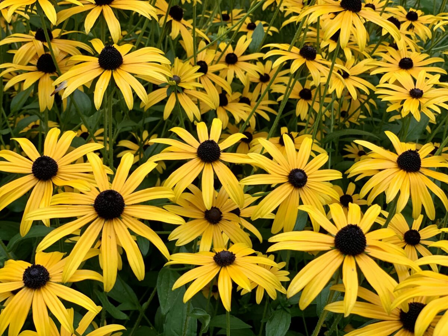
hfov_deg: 36.8
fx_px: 673
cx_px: 224
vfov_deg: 28.0
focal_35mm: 52
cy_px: 168
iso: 40
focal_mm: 6
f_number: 2.4
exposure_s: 1/122
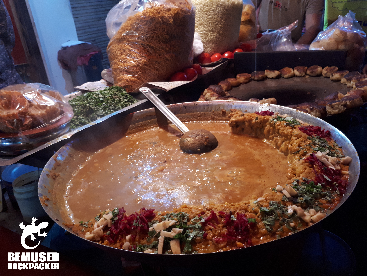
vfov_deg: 51.4
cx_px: 184
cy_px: 138
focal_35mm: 27
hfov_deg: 65.3
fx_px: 286
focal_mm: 3.6
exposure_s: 1/25
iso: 200
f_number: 1.9
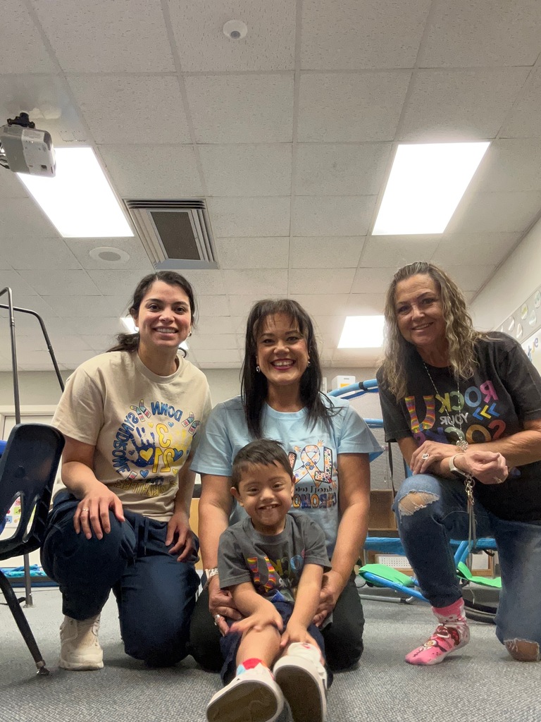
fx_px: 625
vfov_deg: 60.0
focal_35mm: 30
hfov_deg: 46.8
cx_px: 270
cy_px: 361
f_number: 1.9
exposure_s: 1/60
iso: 250
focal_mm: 2.69
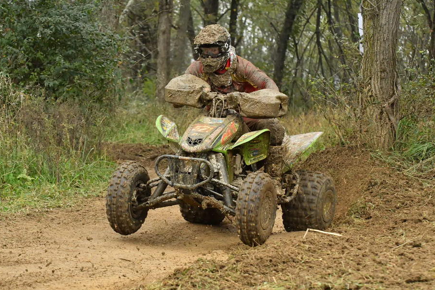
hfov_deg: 10.9
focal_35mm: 188
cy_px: 148
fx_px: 2272
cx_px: 215
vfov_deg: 7.3
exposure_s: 1/1000
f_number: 5.6
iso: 1250
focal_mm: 116
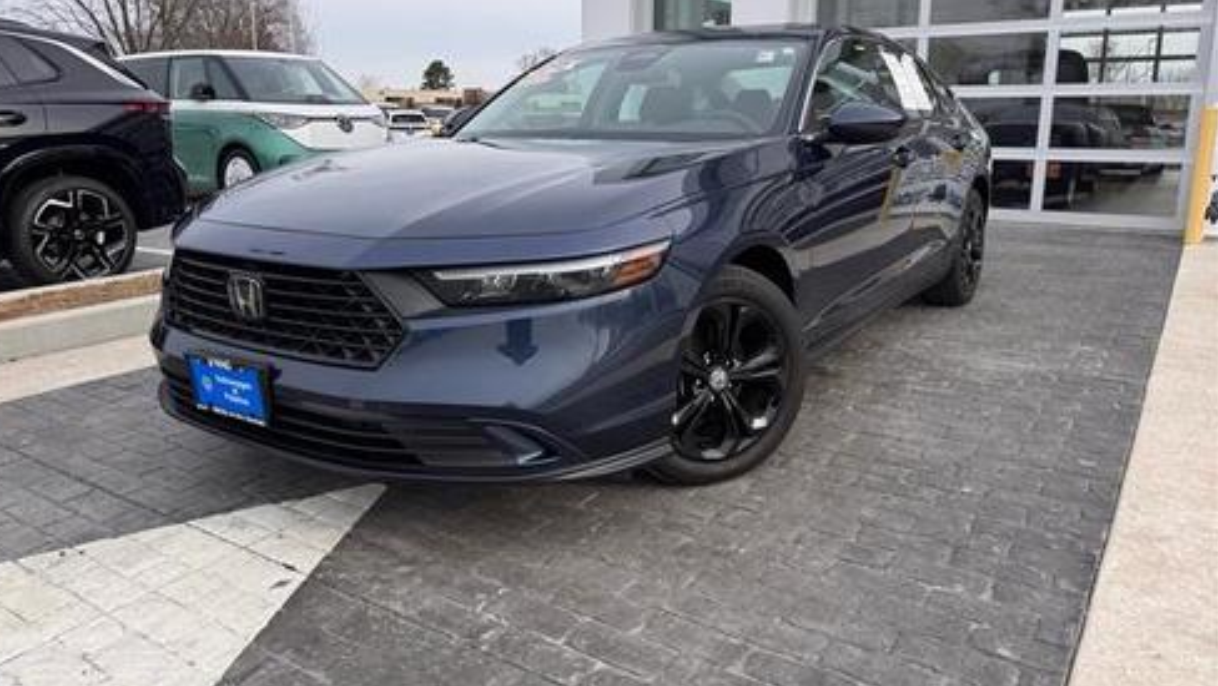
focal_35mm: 27
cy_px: 302
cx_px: 592
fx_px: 872
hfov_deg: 69.8
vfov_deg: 42.9
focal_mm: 6.76
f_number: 1.78
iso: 80
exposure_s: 1/1488
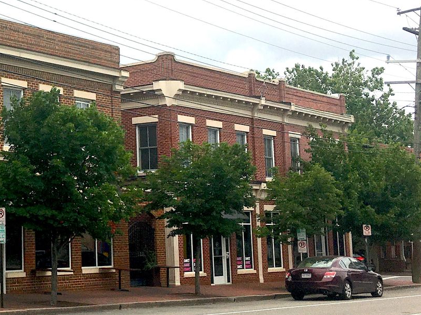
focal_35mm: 69
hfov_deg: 25.9
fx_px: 839
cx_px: -48
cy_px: 121
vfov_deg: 21.3
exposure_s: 1/1748
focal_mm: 4.15
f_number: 2.2
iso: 25
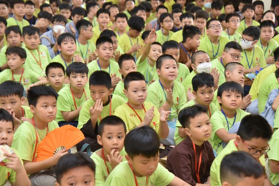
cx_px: 143
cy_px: 93
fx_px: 535
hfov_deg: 29.2
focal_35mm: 69
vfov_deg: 19.7
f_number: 4
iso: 2000
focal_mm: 66
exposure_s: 1/125
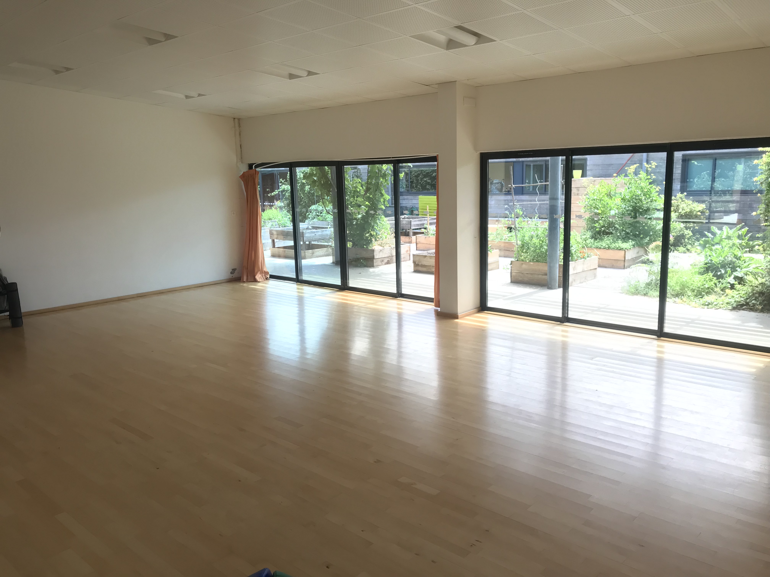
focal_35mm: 28
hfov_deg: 63.4
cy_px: 288
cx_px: 385
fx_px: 623
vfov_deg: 49.7
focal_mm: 3.99
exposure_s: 1/93
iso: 40
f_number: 1.8
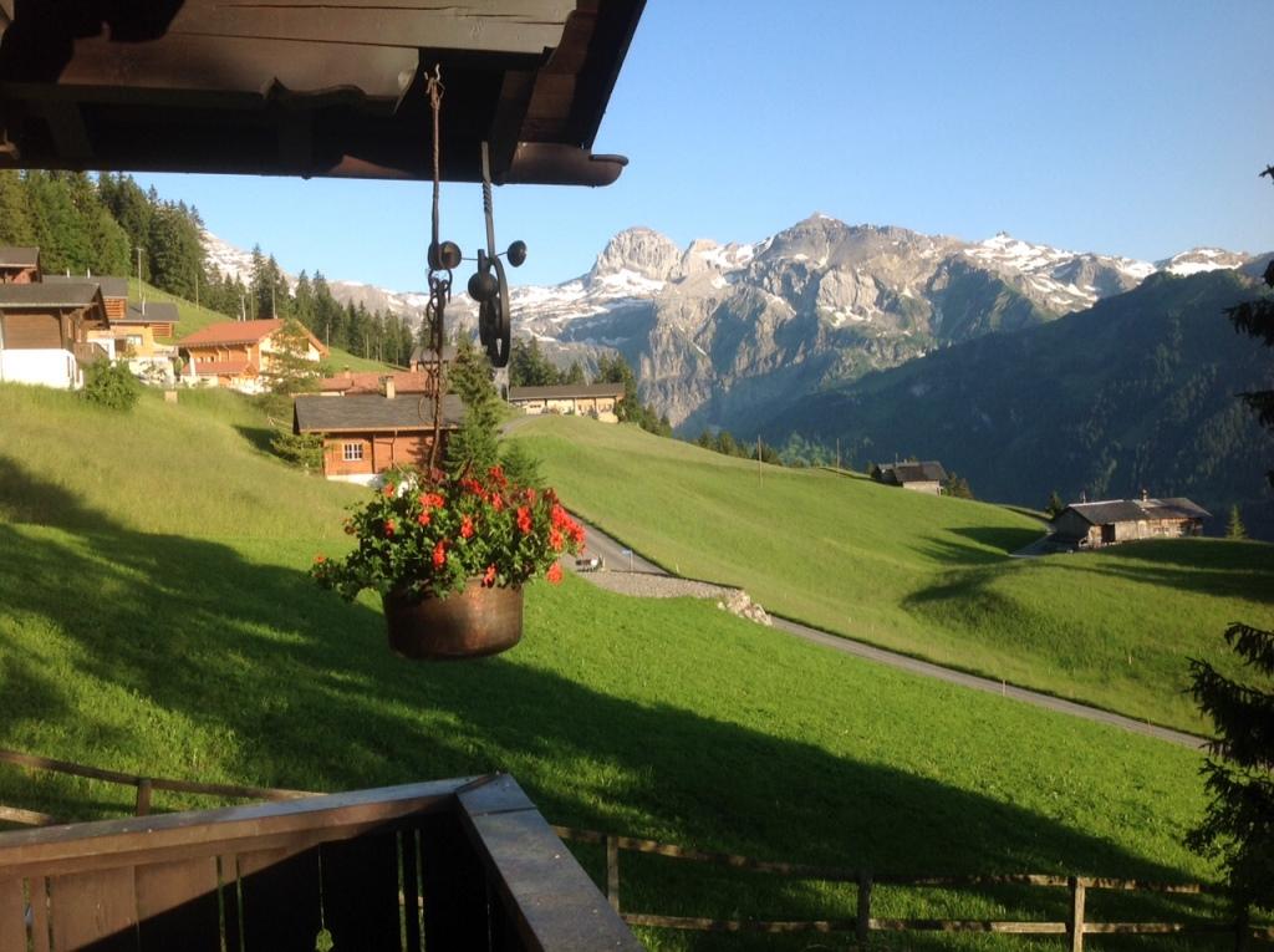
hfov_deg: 52.7
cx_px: 637
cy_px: 476
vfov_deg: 40.6
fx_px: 1286
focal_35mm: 35
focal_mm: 4.28
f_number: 2.4
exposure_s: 1/687
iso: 50
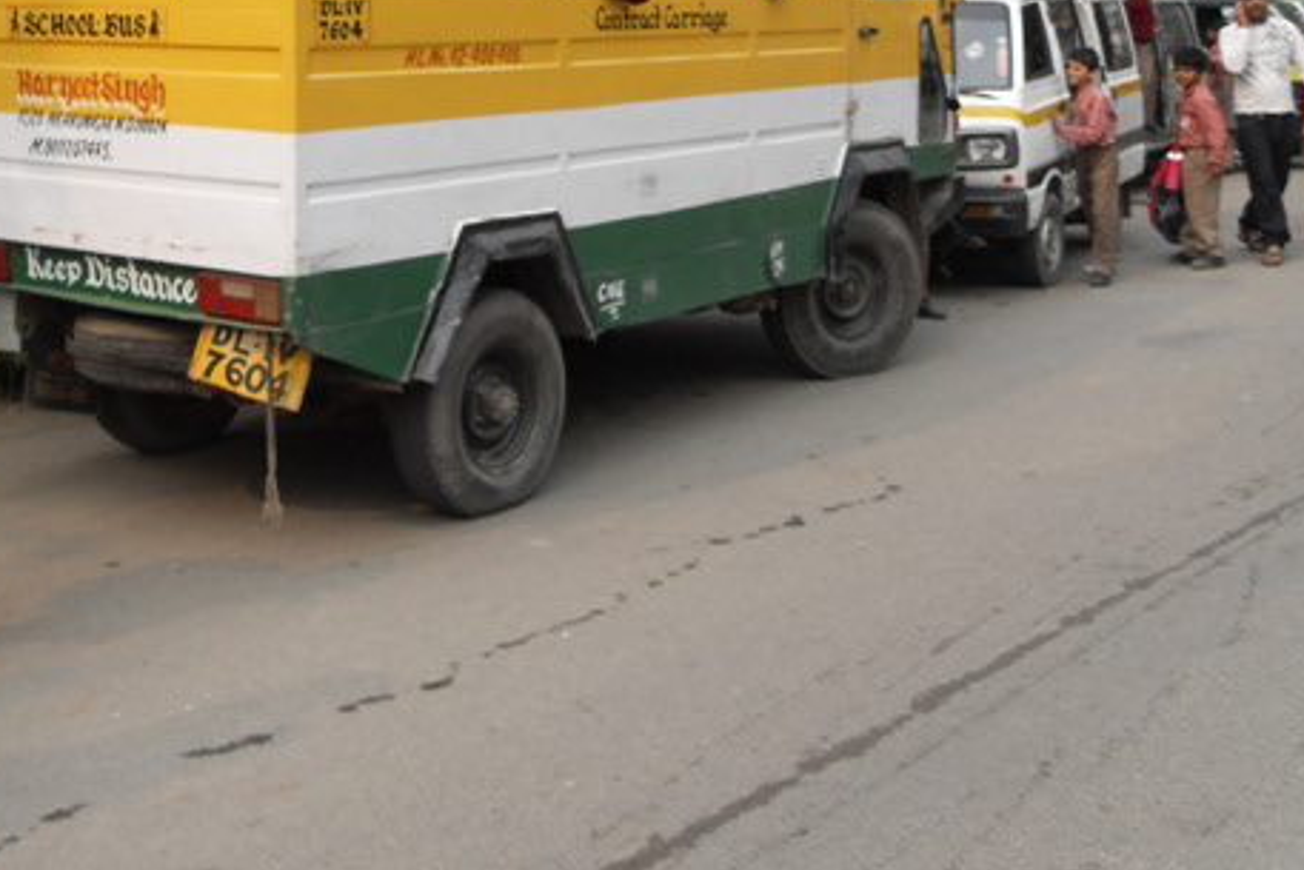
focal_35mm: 51
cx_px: 417
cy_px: 108
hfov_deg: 38.4
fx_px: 1848
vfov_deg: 25.8
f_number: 7.1
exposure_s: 1/90
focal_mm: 6
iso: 80
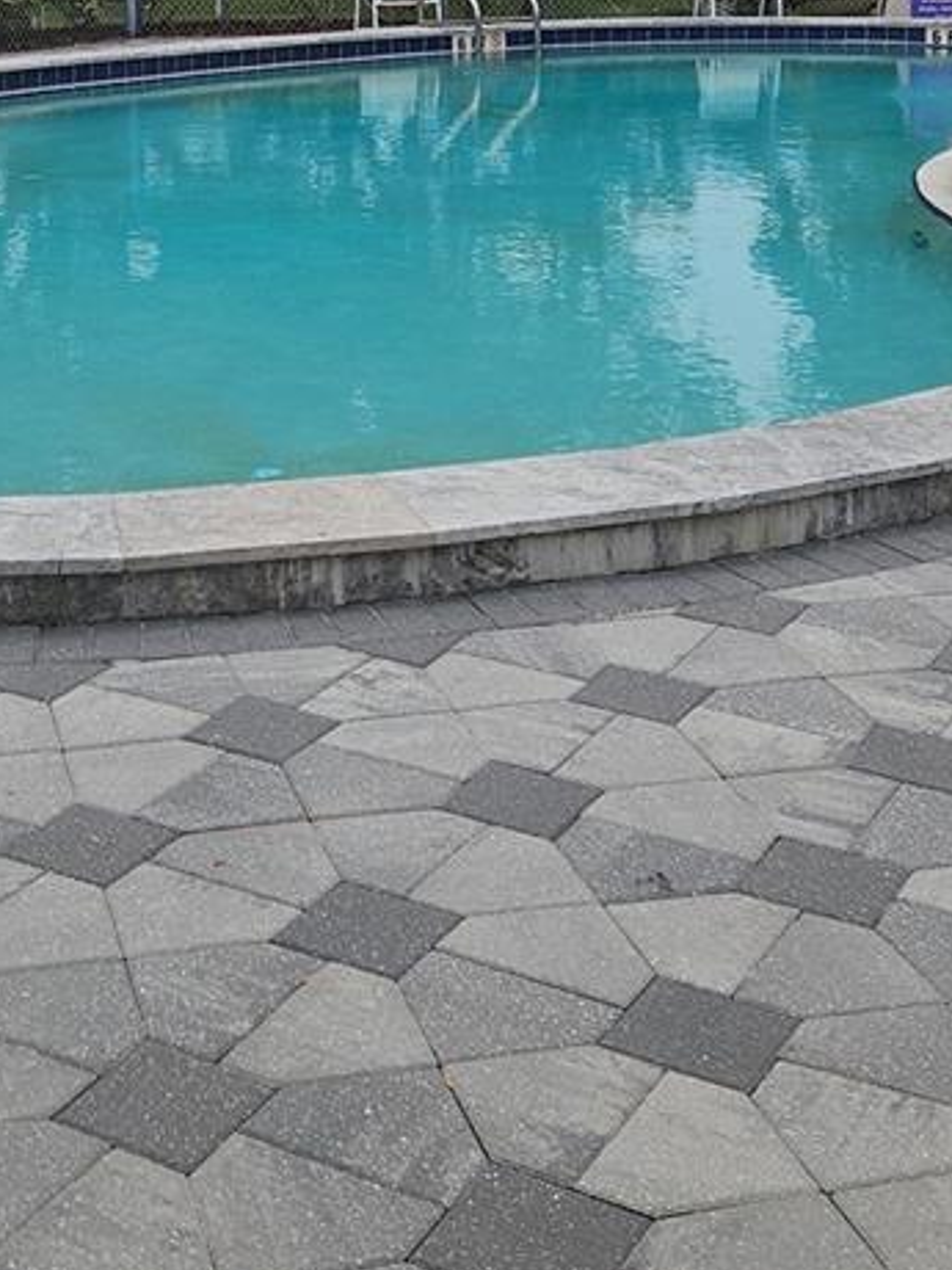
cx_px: 257
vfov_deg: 30.6
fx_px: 2200
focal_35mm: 60
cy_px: 97
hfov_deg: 24.2
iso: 25
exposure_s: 1/1780
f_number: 1.8
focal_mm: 5.4
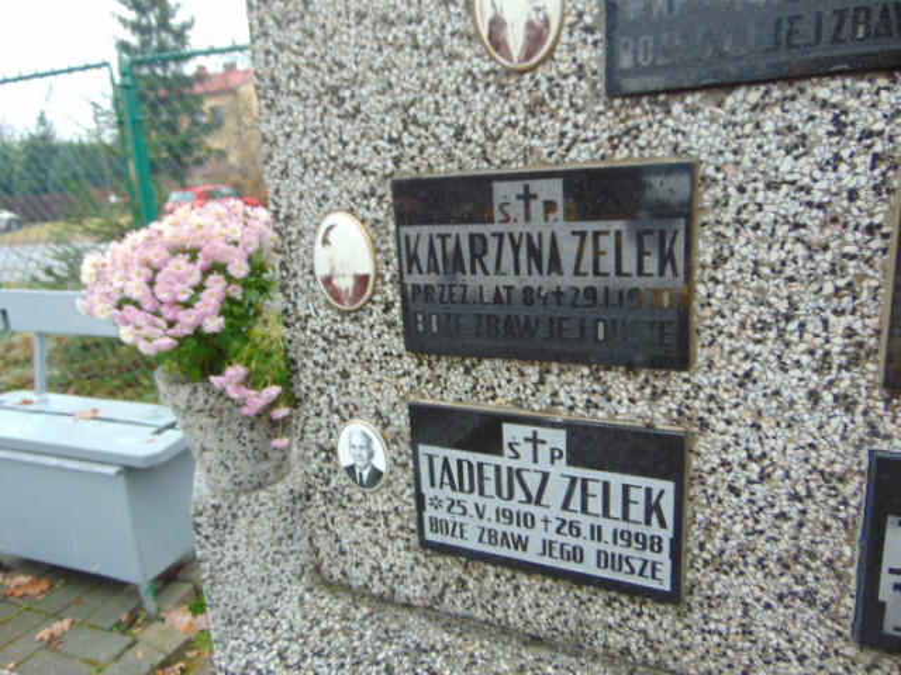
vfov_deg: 54.9
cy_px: 338
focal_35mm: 25
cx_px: 450
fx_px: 651
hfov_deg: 69.4
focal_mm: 4.5
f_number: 3
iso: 80
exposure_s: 1/80
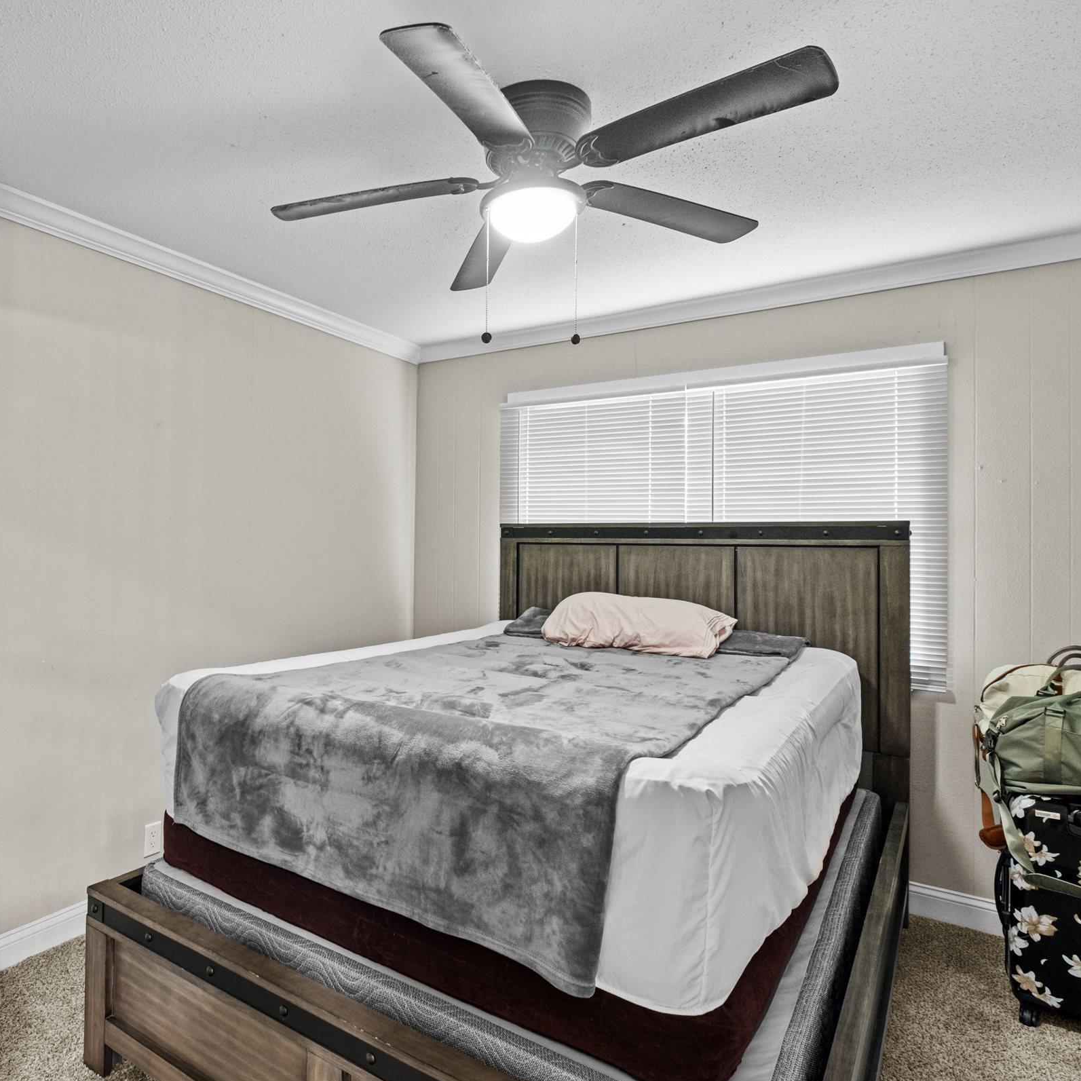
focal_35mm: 20
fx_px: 707
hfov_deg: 73.5
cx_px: 400
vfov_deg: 74.8
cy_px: 533
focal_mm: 10
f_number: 4.5
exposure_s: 1.5
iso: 640
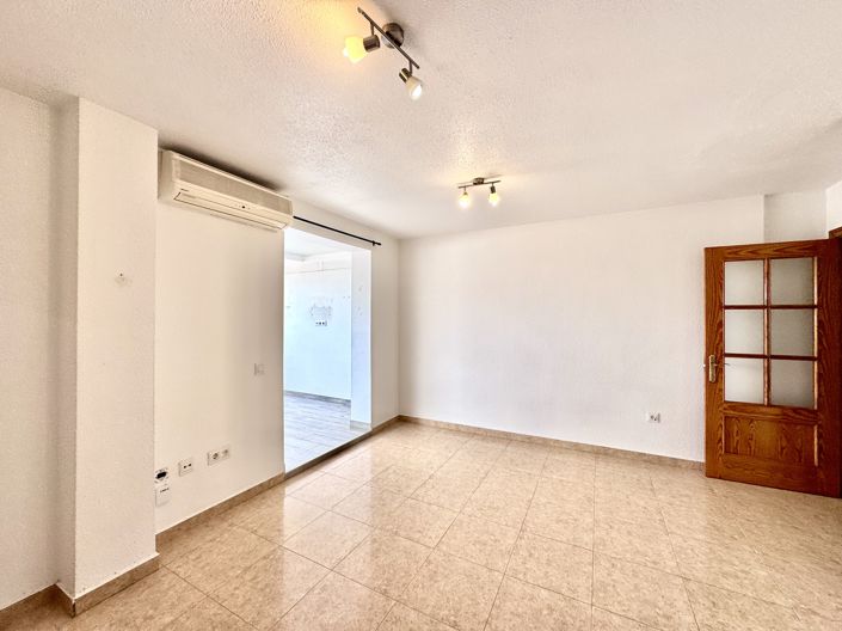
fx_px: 340
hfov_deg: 102.1
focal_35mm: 14
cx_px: 421
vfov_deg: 85.6
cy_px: 316
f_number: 2.2
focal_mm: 2.22
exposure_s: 1/117
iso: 40
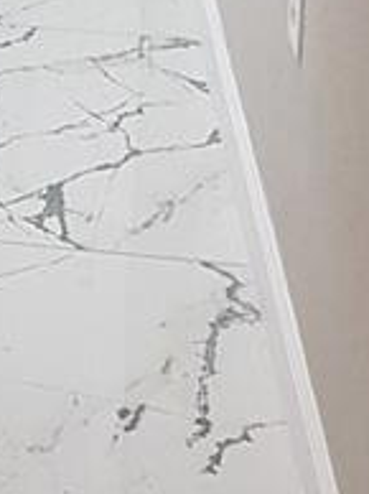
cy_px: -379
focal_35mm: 161
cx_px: -522
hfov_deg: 8.4
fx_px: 2293
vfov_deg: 11.4
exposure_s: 1/30
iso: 160
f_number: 1.7
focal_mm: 4.3
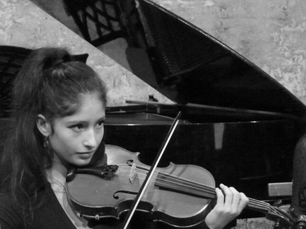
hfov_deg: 10.0
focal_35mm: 197
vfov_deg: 7.5
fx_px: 1741
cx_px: 103
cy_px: 168
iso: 1000
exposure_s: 1/10
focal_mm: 22.3
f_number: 3.6
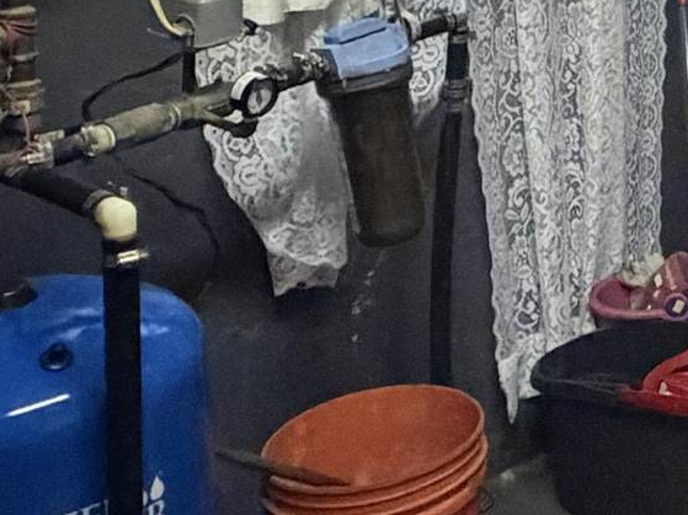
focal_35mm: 77
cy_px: -133
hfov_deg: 21.0
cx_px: 1066
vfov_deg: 18.0
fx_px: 1530
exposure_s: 1/36
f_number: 2.2
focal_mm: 2.22
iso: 1250
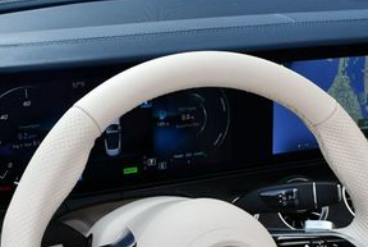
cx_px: 236
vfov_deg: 16.7
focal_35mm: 80
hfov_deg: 25.2
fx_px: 819
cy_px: 259
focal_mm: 18
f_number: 5.6
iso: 360
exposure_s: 1/250
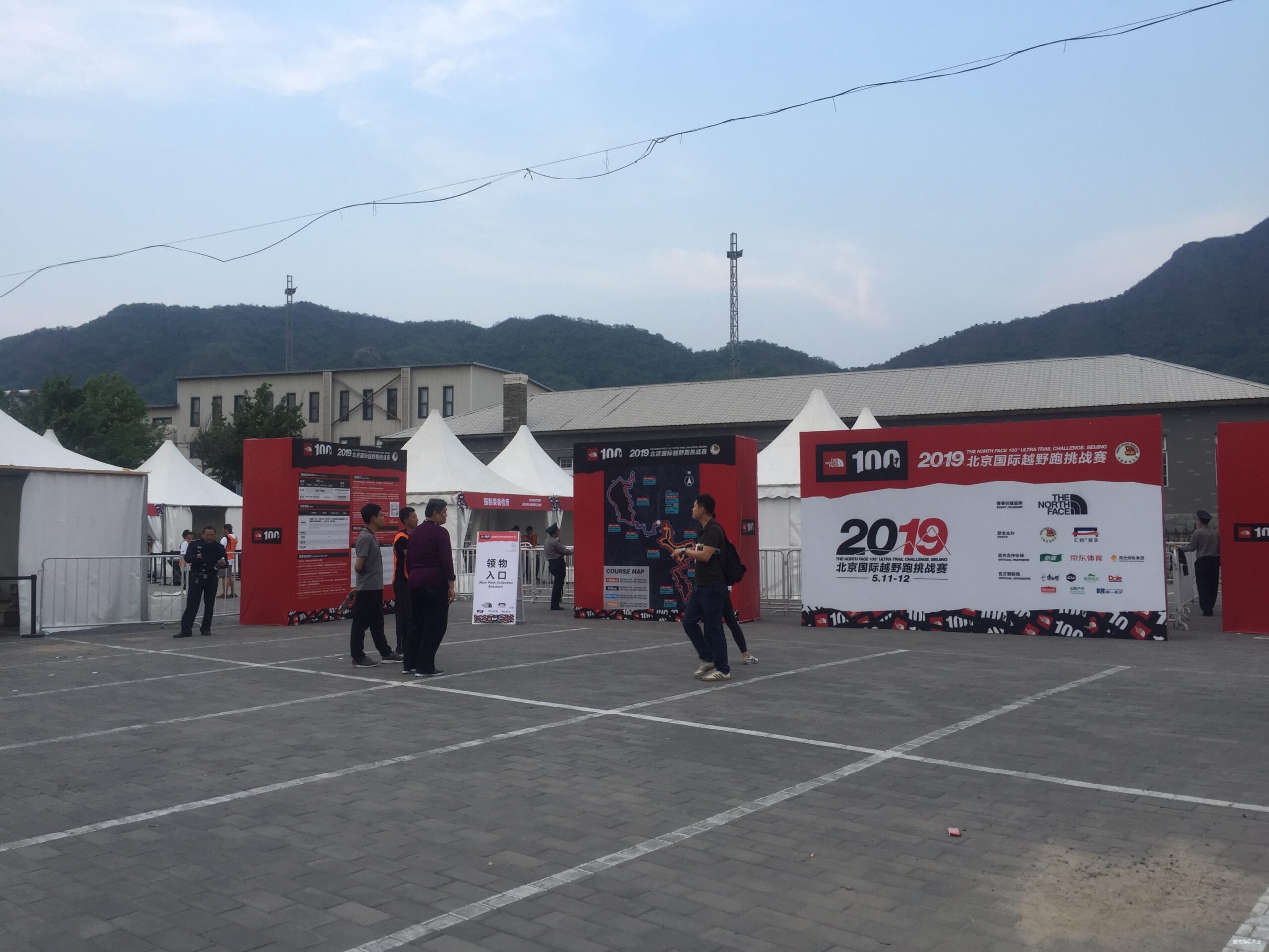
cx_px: 634
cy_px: 476
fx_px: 1063
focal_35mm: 29
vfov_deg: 48.2
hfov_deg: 61.7
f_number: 2.2
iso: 32
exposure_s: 1/100
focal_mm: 4.15
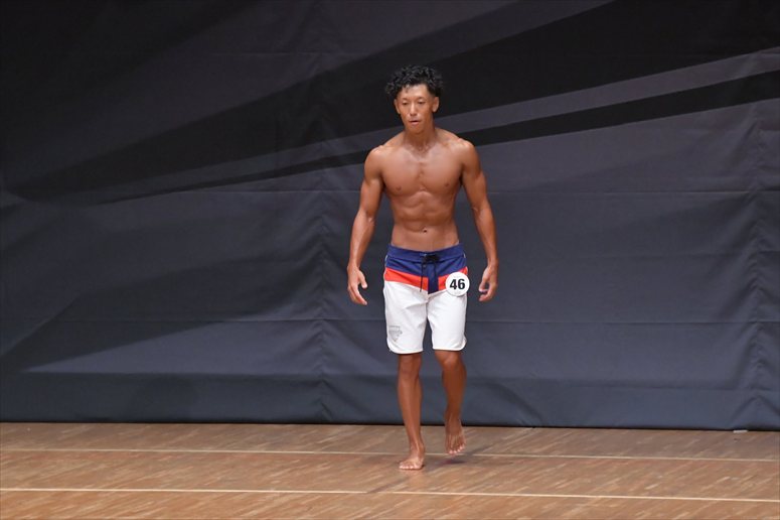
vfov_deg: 4.8
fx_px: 6172
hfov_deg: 7.2
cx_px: 390
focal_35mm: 285
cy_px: 260
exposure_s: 1/400
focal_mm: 190
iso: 6400
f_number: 5.6
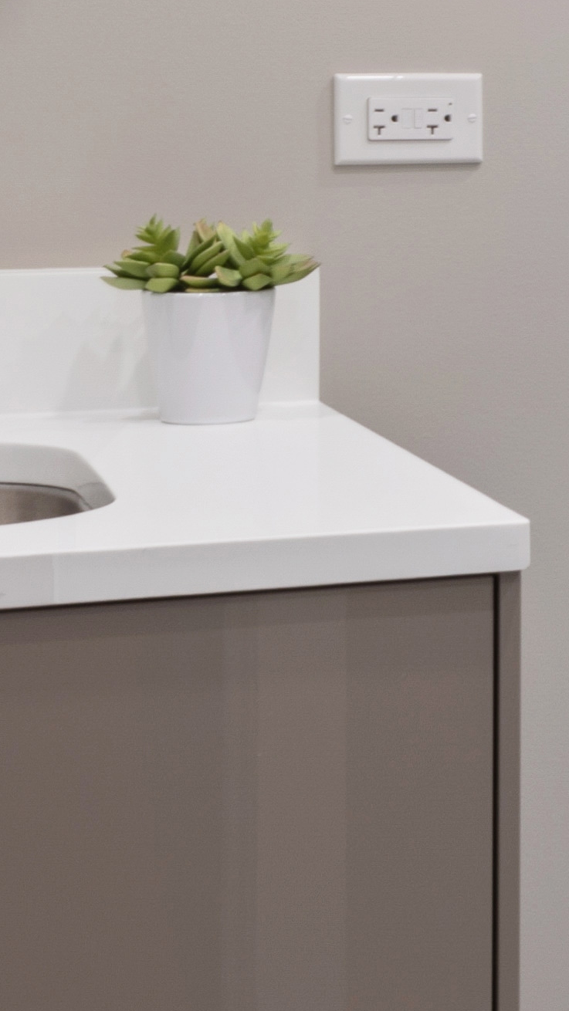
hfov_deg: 10.7
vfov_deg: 19.9
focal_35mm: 106
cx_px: 1056
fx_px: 2843
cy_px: 156
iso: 100
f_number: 10
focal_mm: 18
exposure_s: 2.5
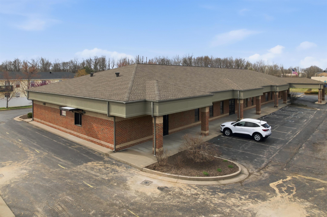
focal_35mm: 22
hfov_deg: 78.6
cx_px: 164
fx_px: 200
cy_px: 108
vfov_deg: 57.2
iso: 140
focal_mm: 8.4
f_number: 2.8
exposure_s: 1/80
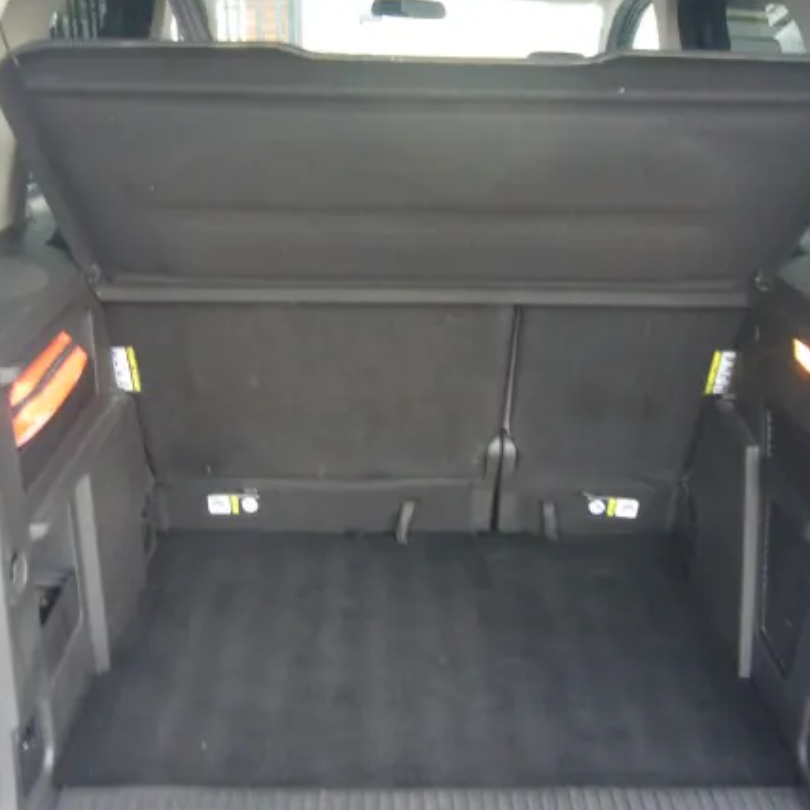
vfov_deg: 44.9
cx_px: 420
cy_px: 360
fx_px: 980
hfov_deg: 44.9
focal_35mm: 37
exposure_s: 1/8
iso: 200
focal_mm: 4.6
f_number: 2.8
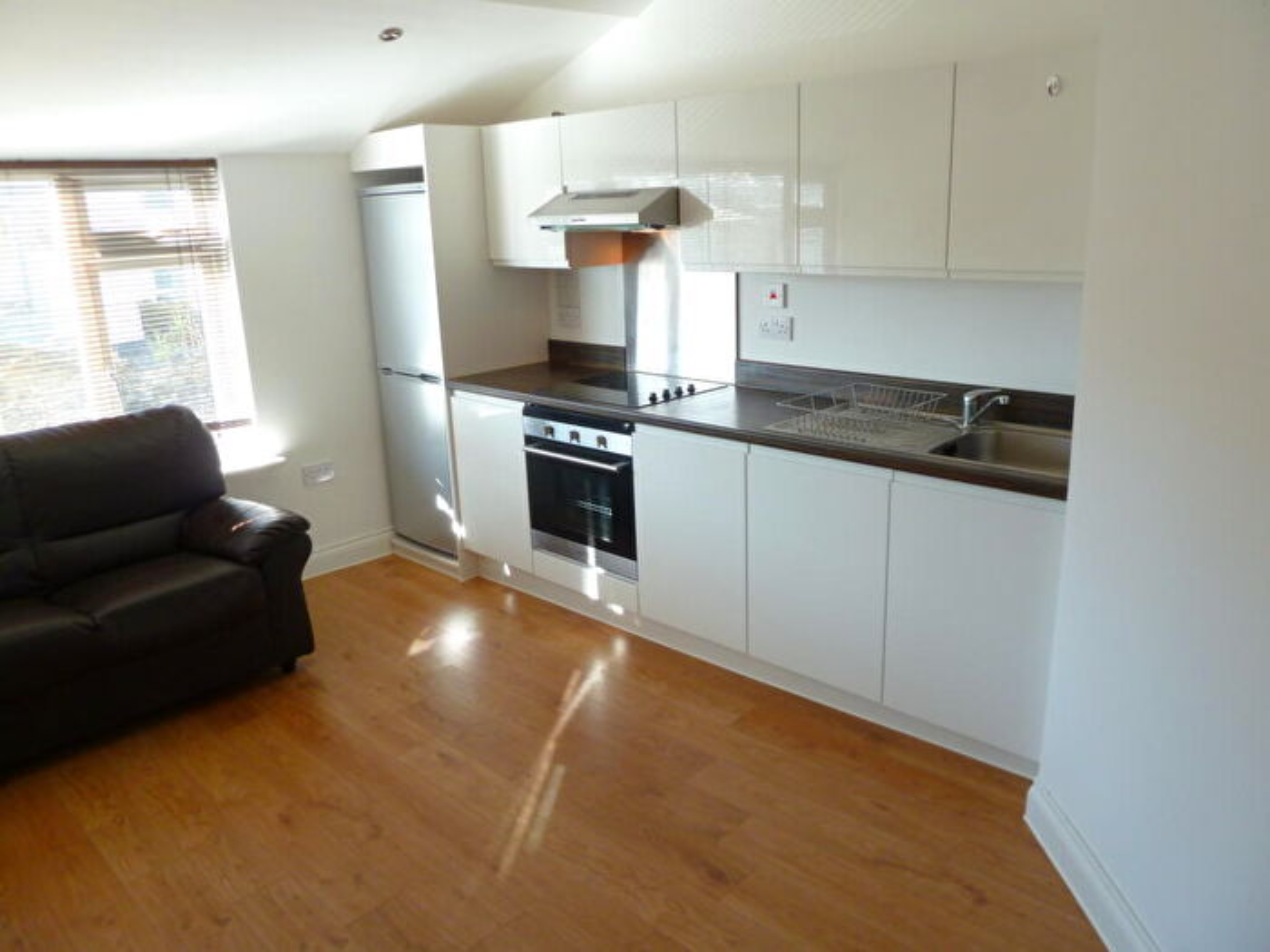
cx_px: 635
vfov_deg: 54.9
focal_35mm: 25
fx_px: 917
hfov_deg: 69.4
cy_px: 476
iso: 160
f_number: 3.3
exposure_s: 1/30
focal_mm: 4.1
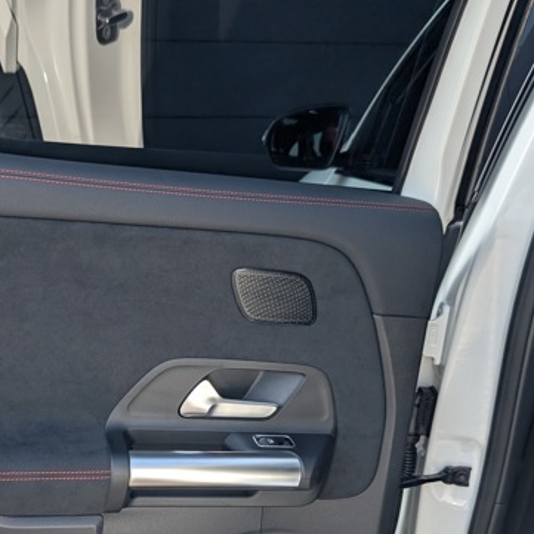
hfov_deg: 35.2
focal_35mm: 47
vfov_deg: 35.5
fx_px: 820
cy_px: 374
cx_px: 132
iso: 23
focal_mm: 6.9
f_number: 1.68
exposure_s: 1/304
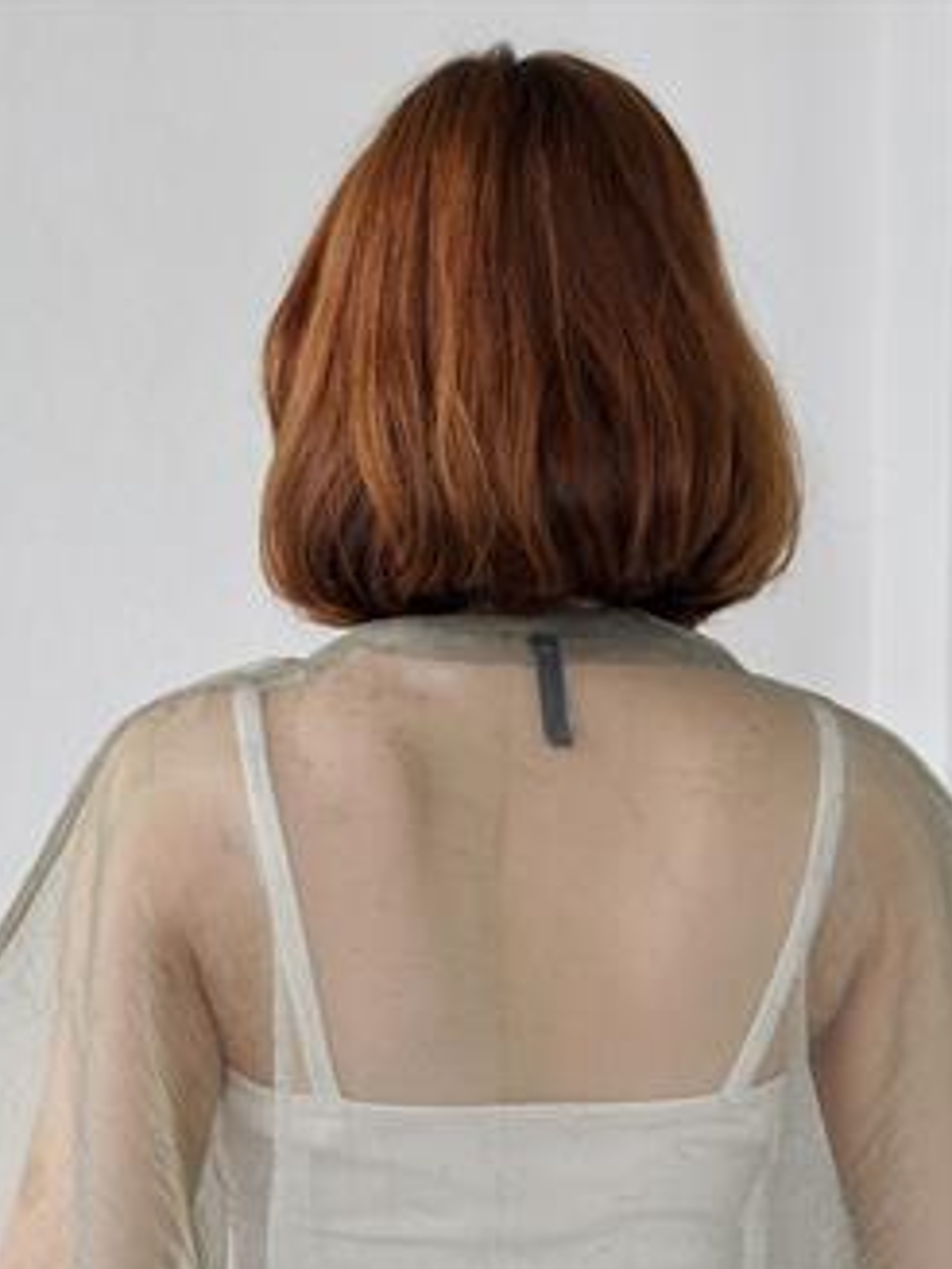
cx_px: 310
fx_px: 2860
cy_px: 1019
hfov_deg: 18.8
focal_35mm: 78
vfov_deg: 24.6
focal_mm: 6.86
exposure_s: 1/823
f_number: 1.78
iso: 80
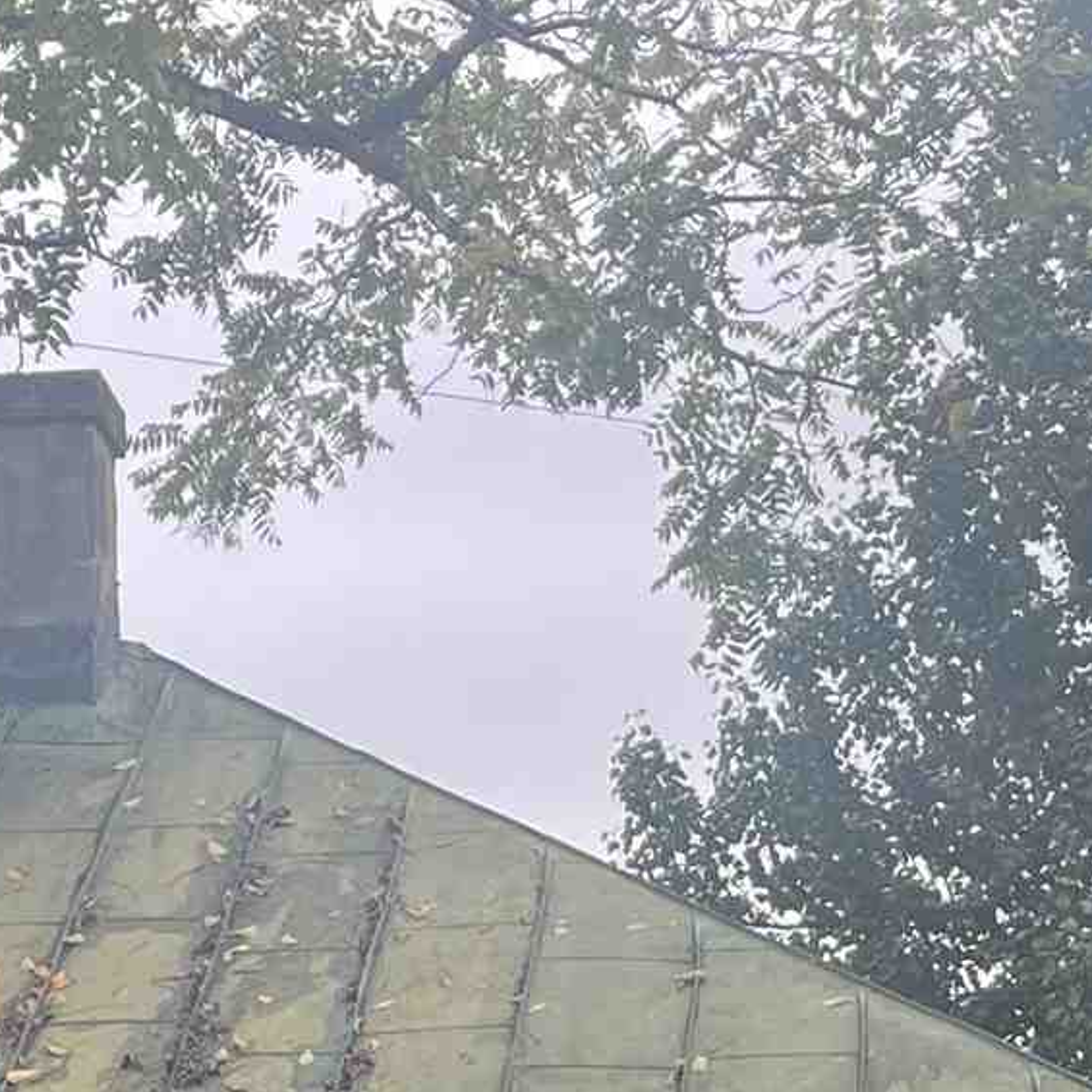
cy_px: 1915
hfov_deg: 13.8
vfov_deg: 12.8
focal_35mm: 125
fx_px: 4461
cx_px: 66
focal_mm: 5.1
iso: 40
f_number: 1.6
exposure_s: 1/277
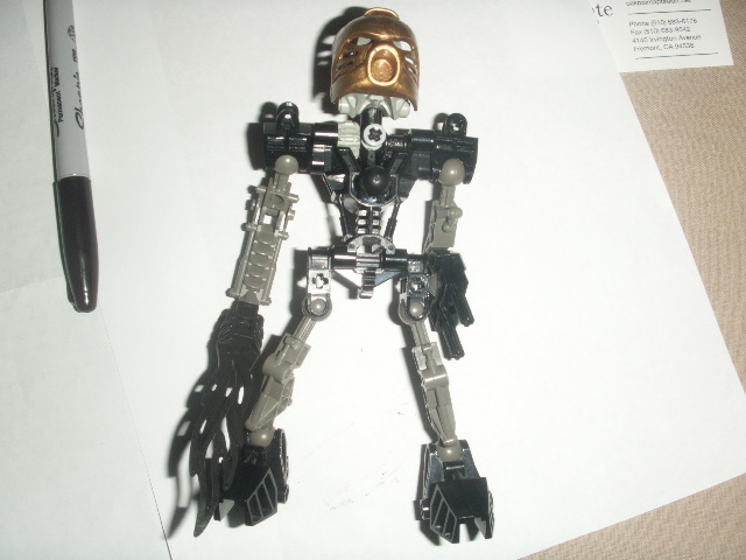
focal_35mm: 37
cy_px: 280
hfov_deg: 50.1
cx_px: 373
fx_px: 797
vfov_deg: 38.7
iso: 50
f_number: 7.1
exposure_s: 1/40
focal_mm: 7.7
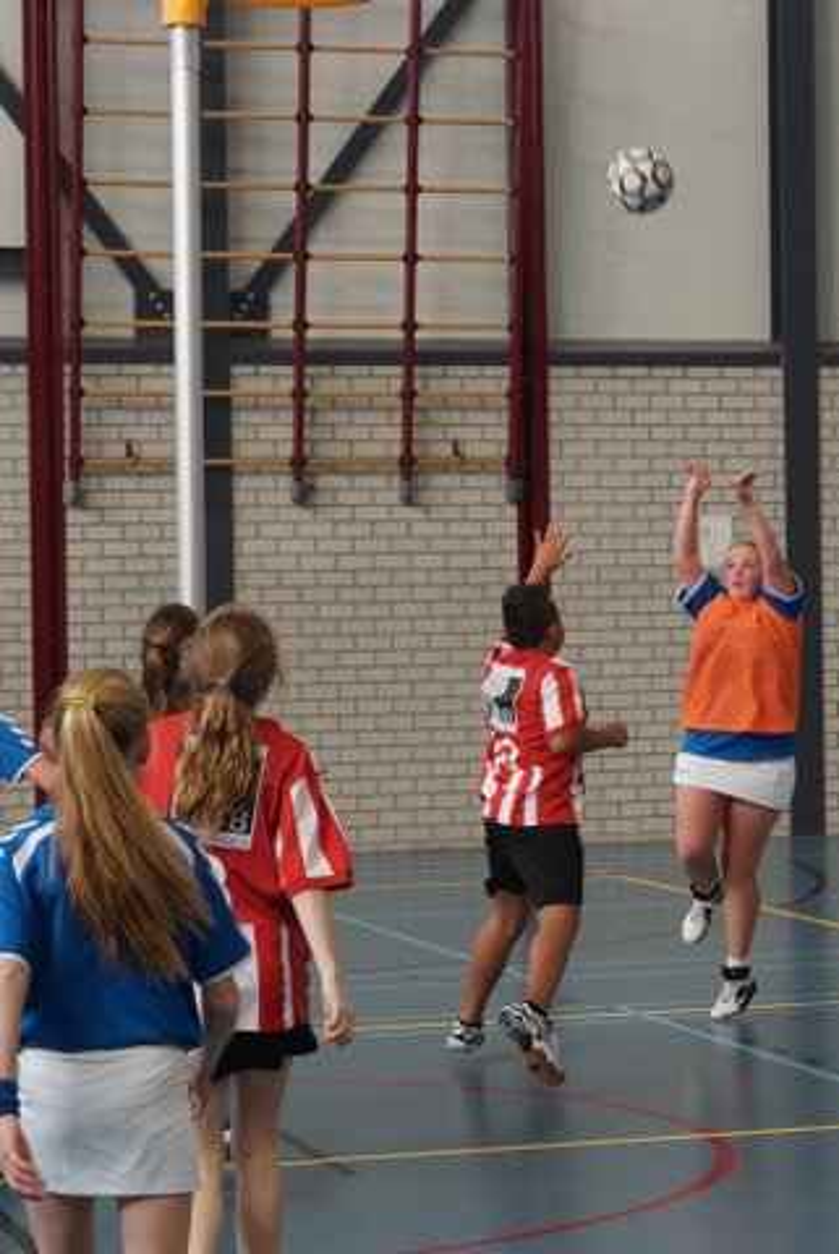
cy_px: 627
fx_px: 2616
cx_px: 420
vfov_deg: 27.0
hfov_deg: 18.2
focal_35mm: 75
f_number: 4.5
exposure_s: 1/200
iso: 800
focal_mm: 50
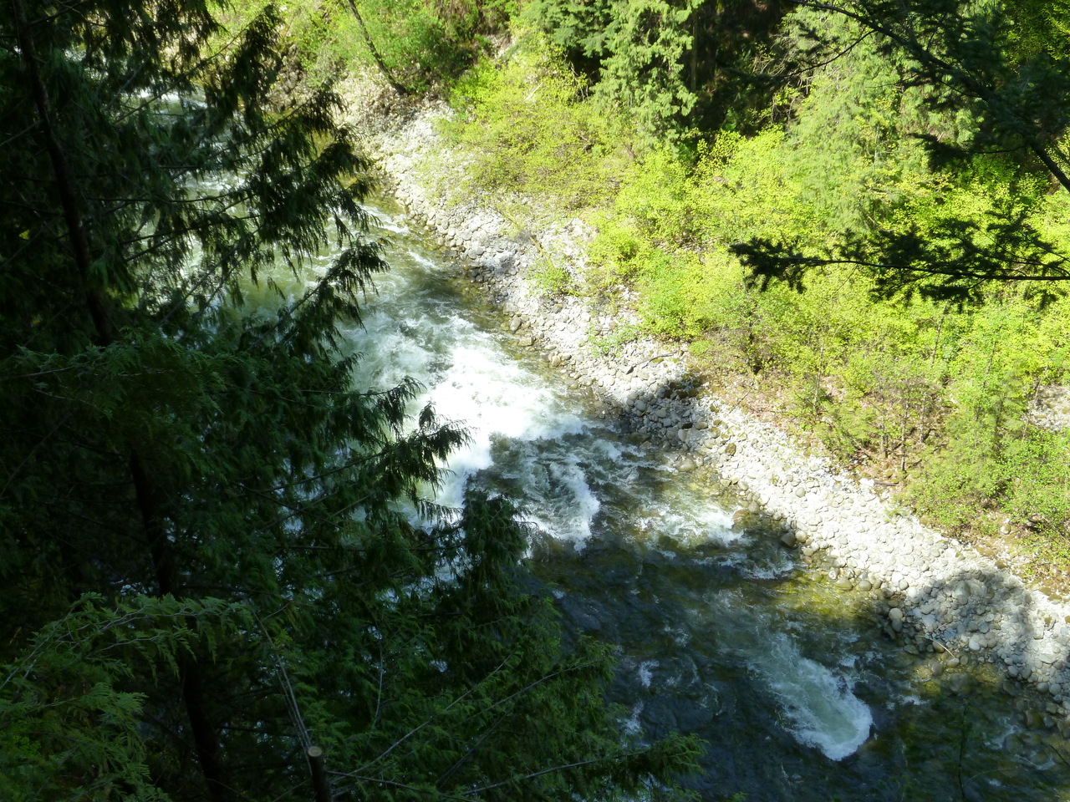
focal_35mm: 51
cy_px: 401
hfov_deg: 37.5
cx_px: 535
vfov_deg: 28.6
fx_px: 1576
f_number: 4.4
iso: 125
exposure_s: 1/160
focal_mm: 9.1
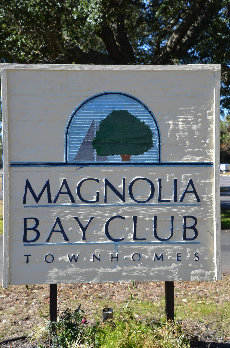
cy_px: 174
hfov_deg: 18.1
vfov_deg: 27.0
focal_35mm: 75
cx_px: 115
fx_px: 722
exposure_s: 1/250
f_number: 8
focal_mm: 50
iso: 160
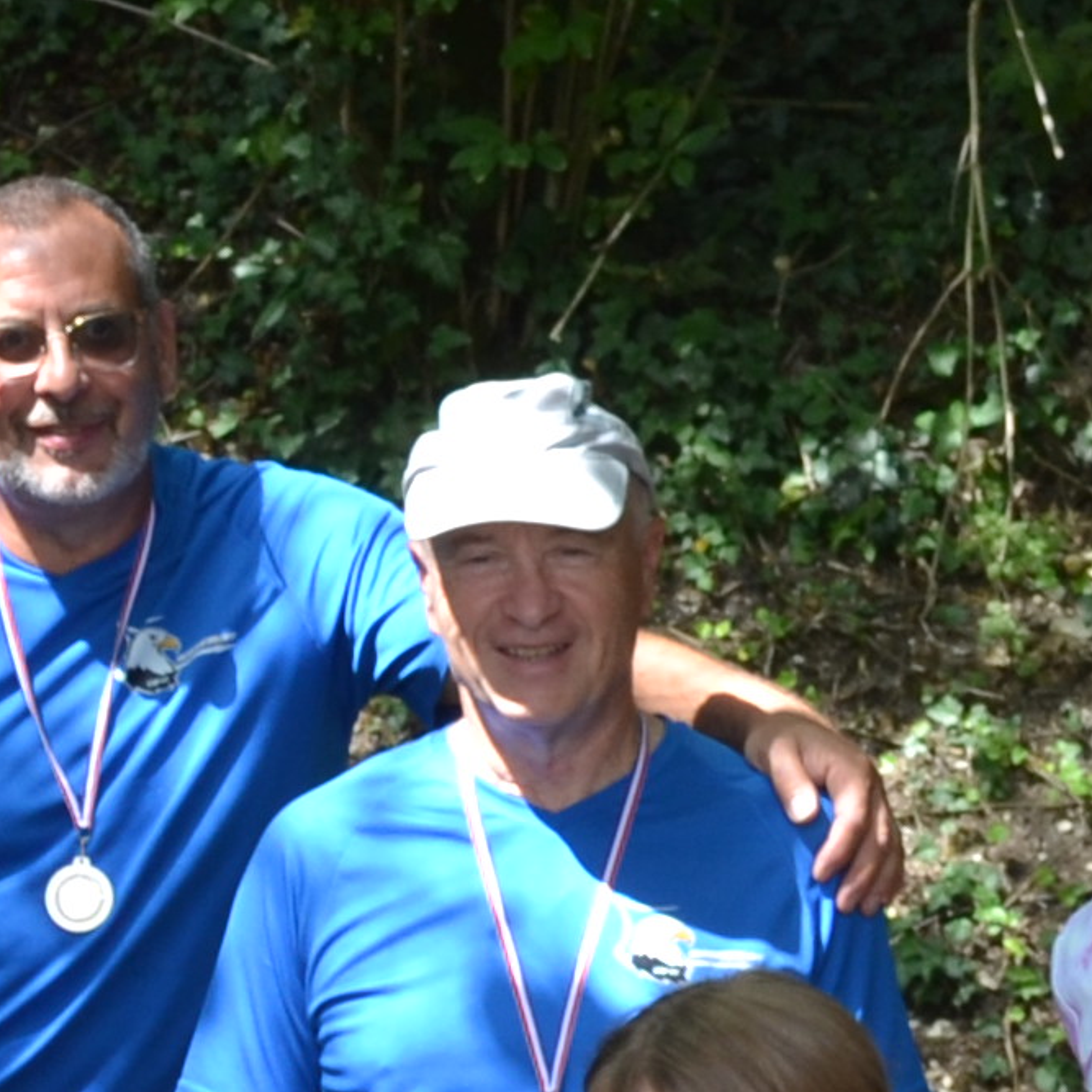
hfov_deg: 7.5
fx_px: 8173
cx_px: -697
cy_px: 1306
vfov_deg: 7.6
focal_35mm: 229
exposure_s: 1/125
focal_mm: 26
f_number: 5.6
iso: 200
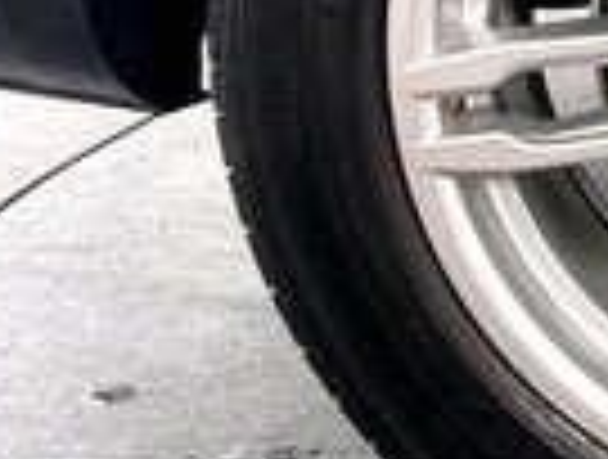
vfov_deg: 16.3
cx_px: 883
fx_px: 1585
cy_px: 43
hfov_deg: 19.3
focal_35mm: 90
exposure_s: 1/122
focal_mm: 3
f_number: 1.8
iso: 40
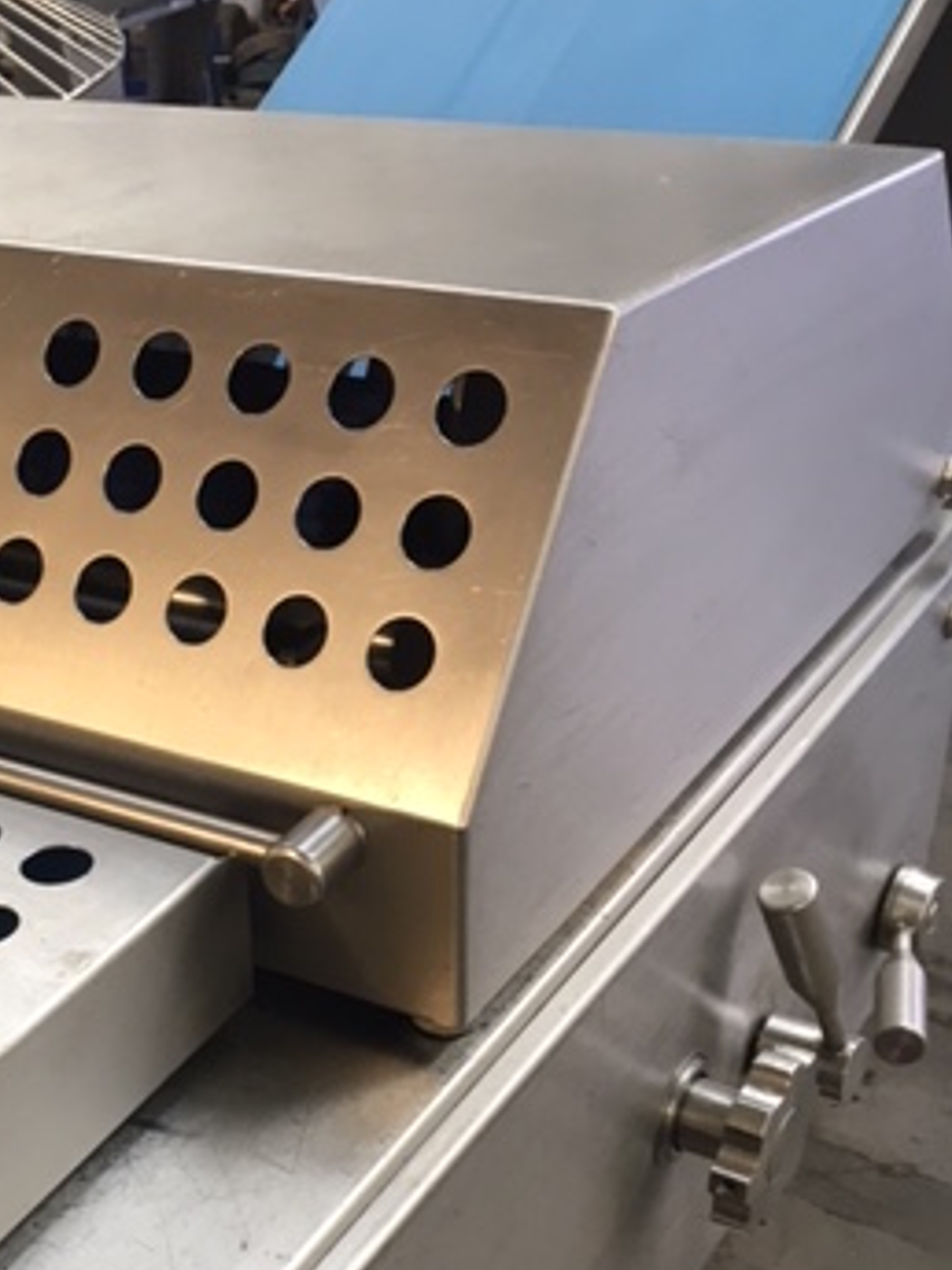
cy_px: 964
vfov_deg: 34.7
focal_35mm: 54
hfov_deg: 26.0
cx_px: 70
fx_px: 1980
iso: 100
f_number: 2.2
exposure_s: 1/33
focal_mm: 4.15
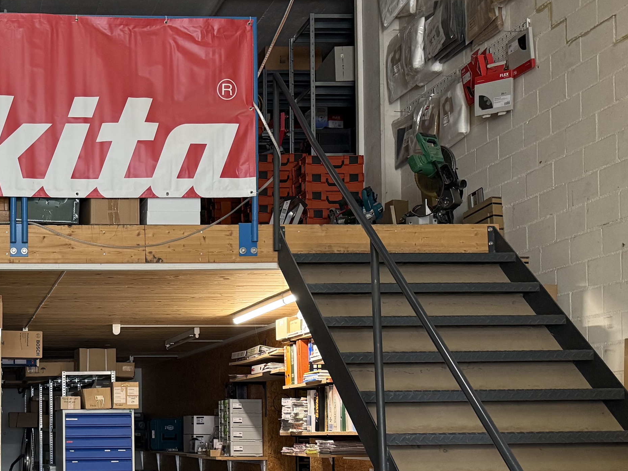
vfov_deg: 26.9
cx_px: -6
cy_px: 391
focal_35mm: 53
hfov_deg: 33.0
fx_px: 961
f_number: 1.78
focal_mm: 6.76
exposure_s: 1/100
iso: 250
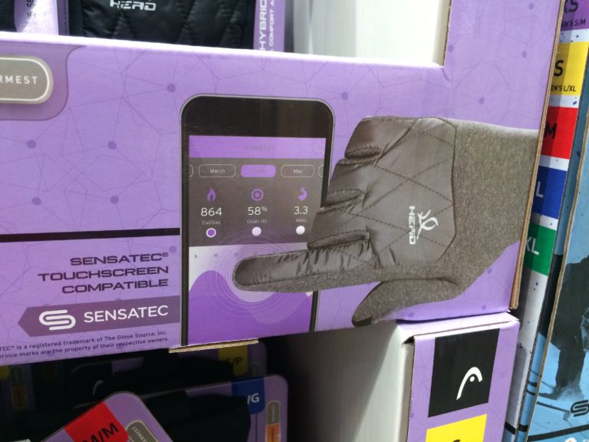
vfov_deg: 48.2
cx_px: 294
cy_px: 221
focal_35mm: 29
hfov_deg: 61.7
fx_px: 493
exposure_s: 1/30
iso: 160
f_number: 2.2
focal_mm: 4.15
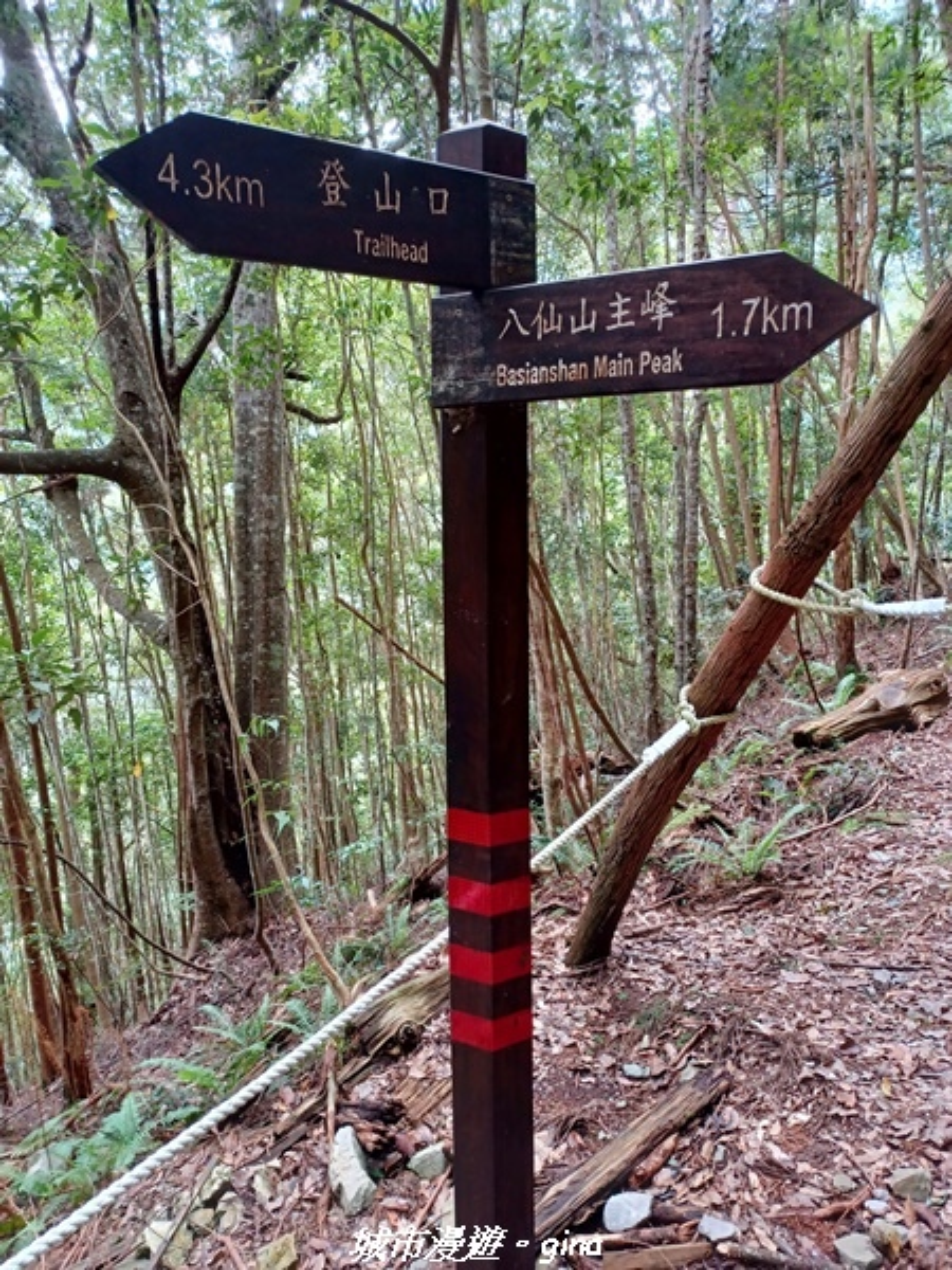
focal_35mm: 25
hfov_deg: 54.9
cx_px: 476
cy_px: 635
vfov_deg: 69.4
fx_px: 917
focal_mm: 4.6
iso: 320
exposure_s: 1/59
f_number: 1.8
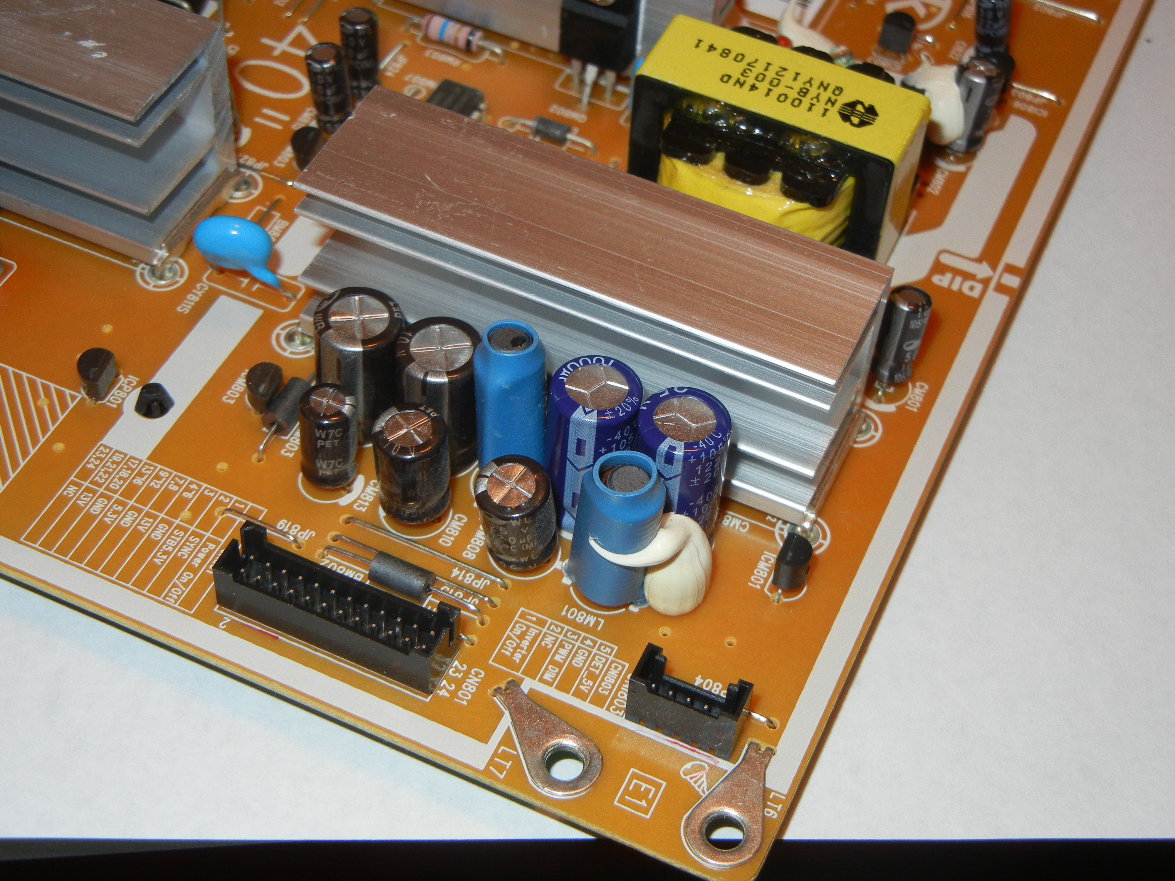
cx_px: 588
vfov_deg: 24.8
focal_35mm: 59
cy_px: 440
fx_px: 2003
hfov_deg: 32.7
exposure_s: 1/30
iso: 200
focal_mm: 10.6
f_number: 4
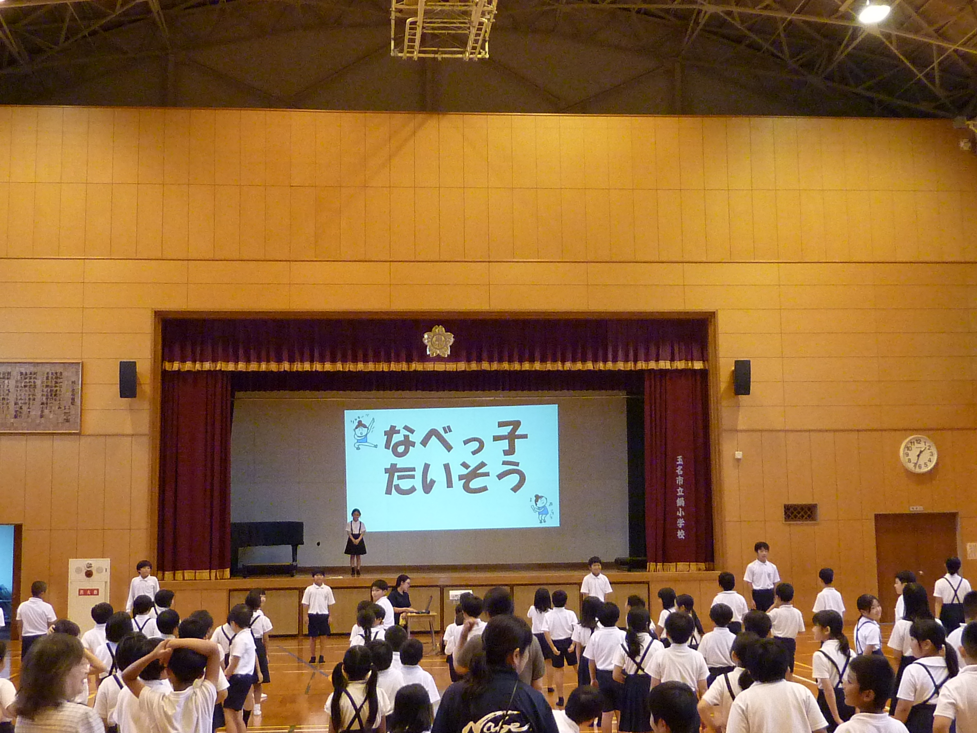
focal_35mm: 45
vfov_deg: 32.2
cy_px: 366
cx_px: 488
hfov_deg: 42.1
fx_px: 1270
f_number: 3.3
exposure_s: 1/30
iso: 400
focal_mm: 4.1
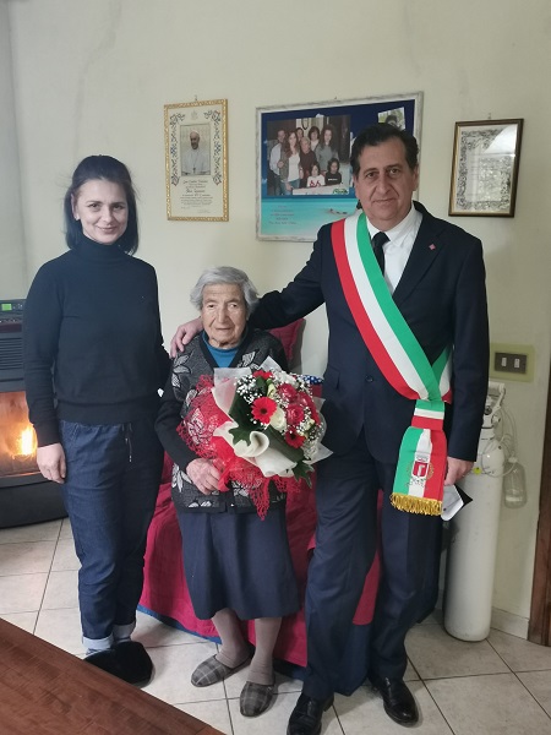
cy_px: 368
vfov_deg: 52.6
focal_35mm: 35
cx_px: 276
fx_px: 743
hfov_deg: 40.7
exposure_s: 1/33.3
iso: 400
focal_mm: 4.75
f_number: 1.8
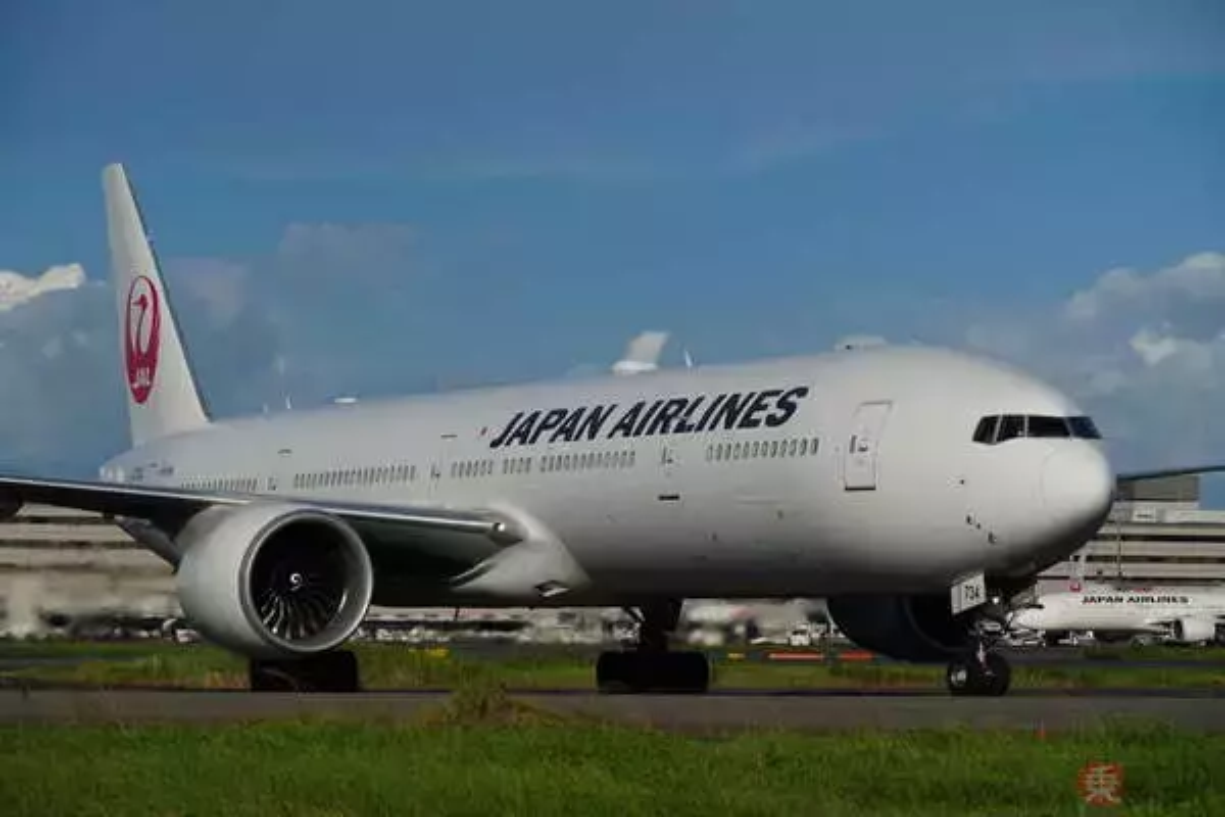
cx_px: 612
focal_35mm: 160
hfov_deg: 12.8
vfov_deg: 8.6
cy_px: 408
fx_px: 5444
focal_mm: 160
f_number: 9
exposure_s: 1/800
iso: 100
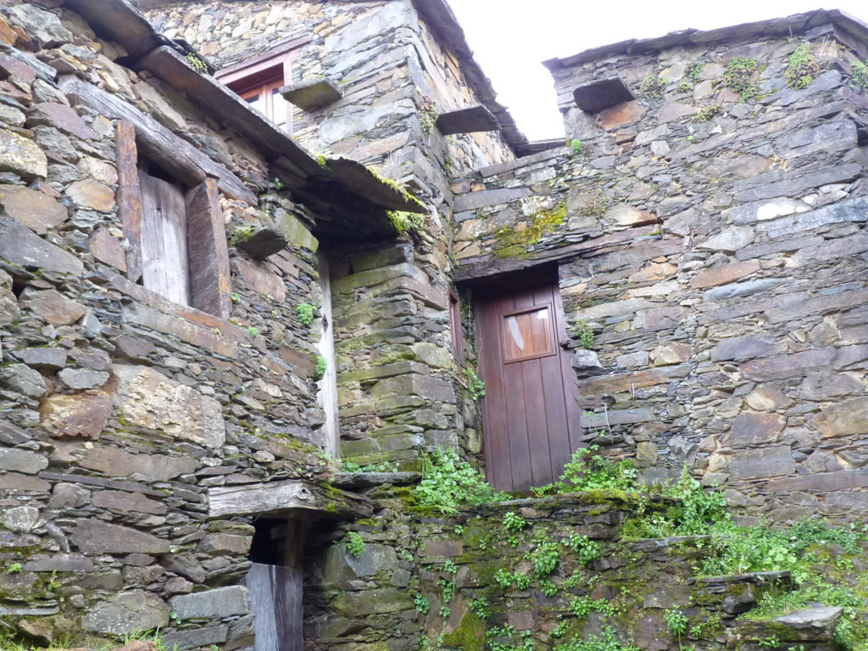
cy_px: 359
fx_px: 853
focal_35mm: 34
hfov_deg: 53.8
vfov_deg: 41.7
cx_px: 384
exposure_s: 1/60
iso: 200
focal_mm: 4.8
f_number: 2.8
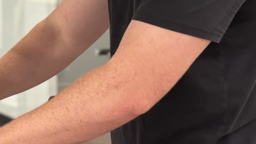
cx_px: -29
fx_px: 1113
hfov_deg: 12.9
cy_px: 4
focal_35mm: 164
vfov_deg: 7.4
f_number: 1.6
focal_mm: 5.96
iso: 125
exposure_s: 1/60
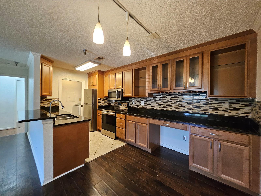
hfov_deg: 106.2
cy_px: 98
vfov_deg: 89.9
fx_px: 98
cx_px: 130
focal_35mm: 13
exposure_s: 1/40
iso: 400
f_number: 2.2
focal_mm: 1.74
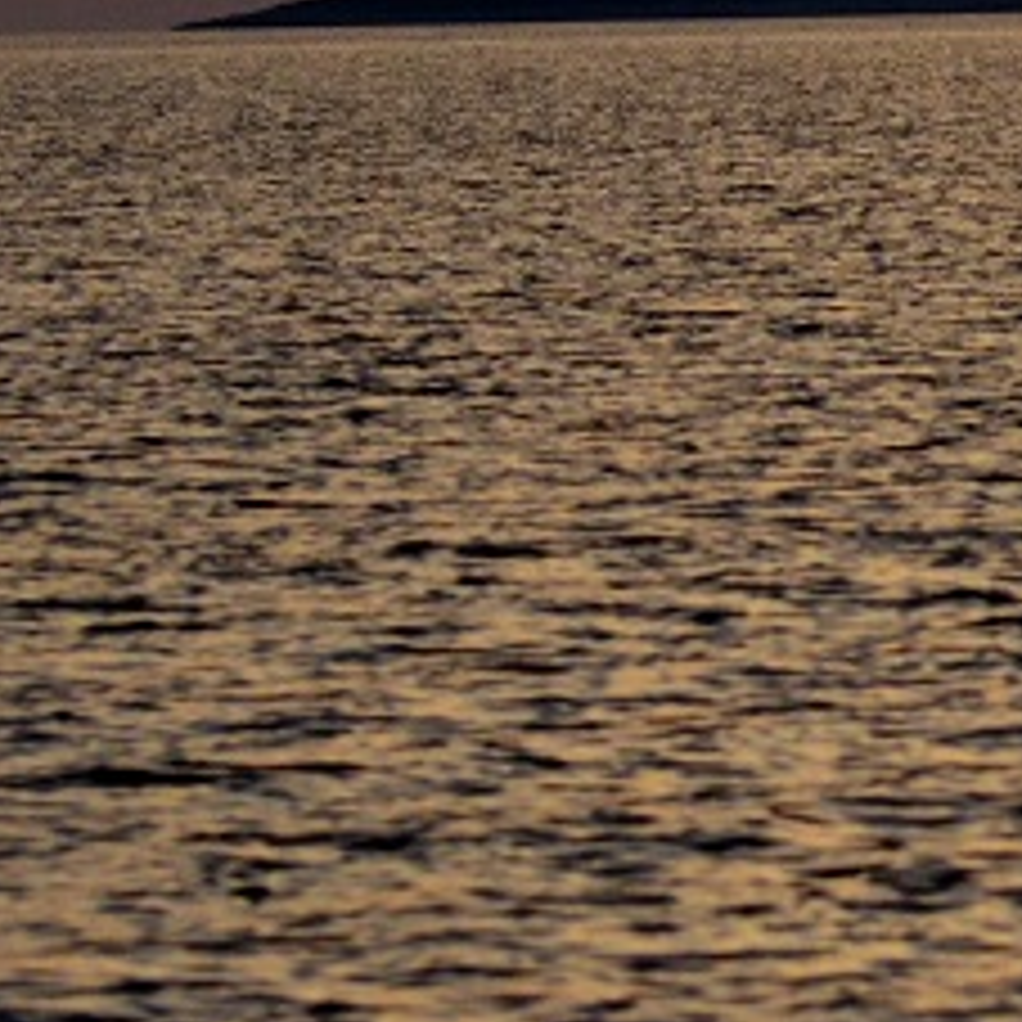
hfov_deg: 3.8
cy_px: 322
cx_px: 2060
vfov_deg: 3.8
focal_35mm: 459
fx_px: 15332
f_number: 4.5
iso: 800
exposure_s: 1/8000
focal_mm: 82
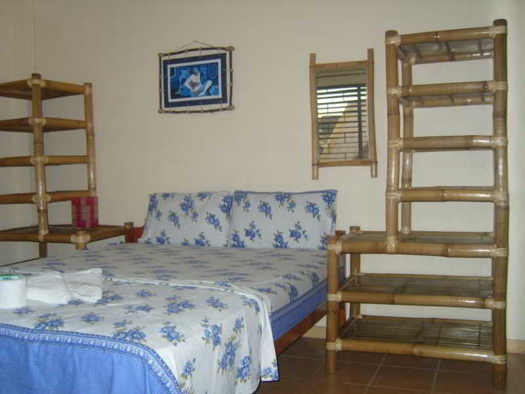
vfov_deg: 40.7
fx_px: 531
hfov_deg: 52.6
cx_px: 262
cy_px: 197
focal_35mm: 35
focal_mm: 7.4
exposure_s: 1/30
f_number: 2.8
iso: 100
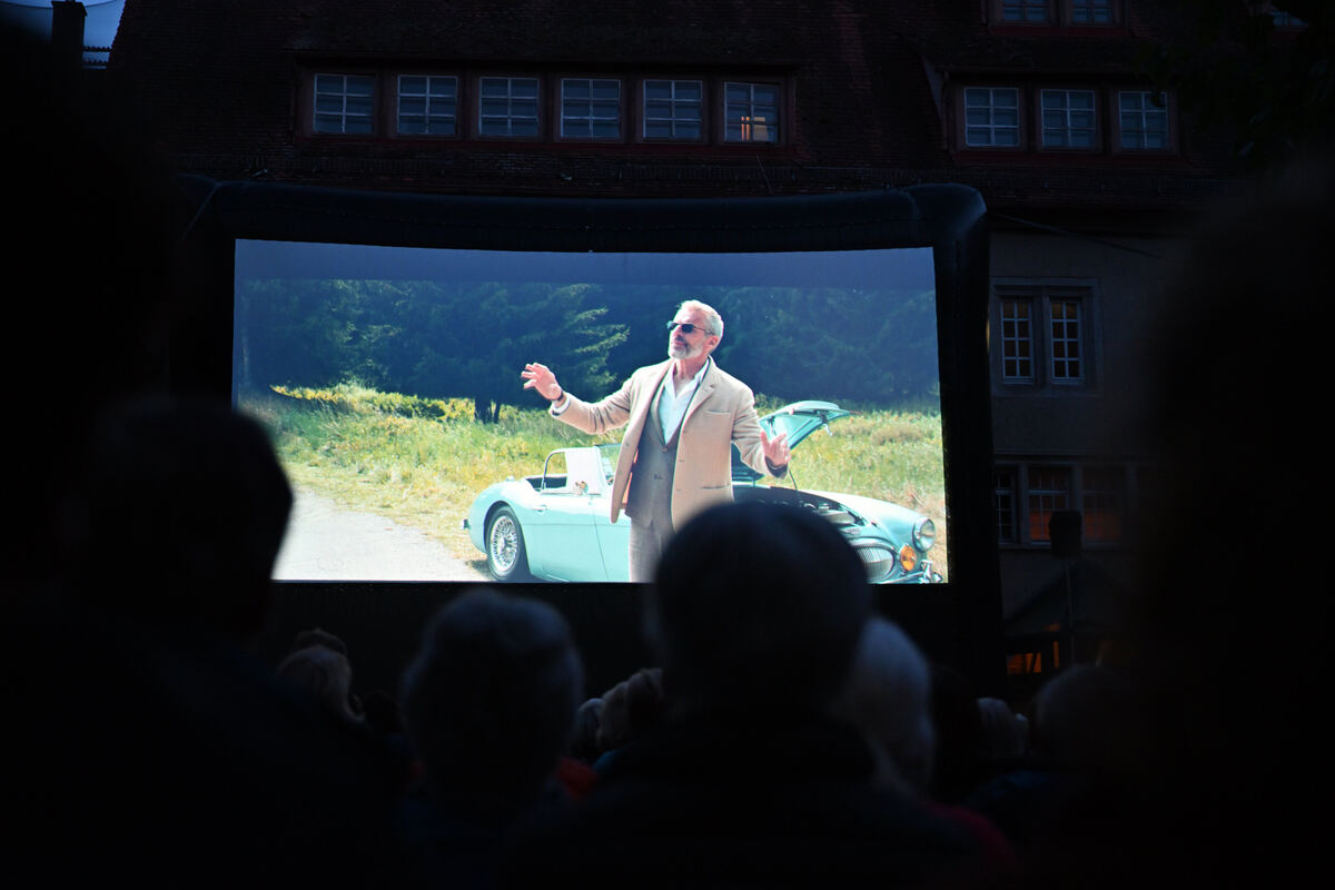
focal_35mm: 48
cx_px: 668
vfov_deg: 28.1
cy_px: 445
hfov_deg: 41.1
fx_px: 1780
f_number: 2.8
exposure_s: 1/30
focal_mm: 48
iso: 1600
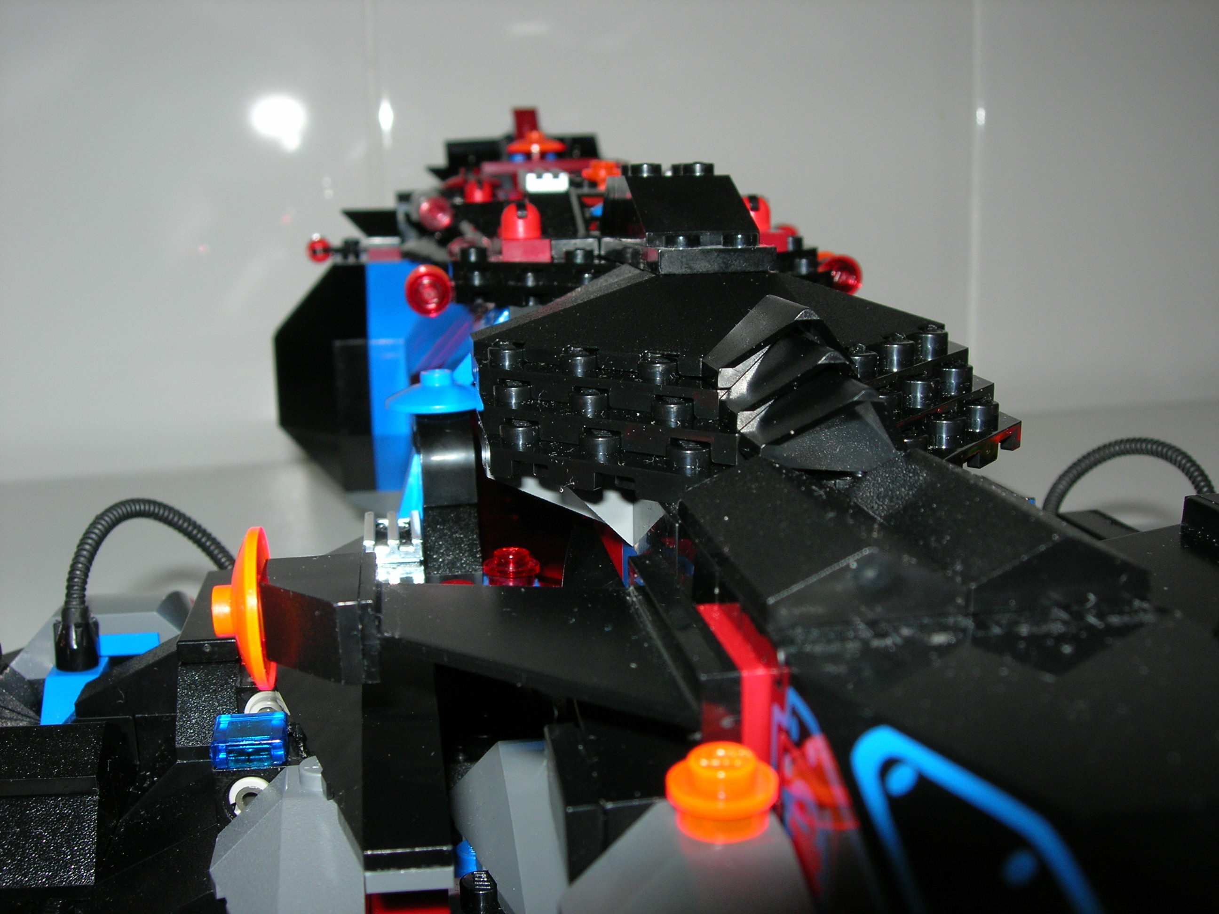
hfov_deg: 49.0
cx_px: 610
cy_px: 457
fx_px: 1338
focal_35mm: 38
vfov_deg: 37.7
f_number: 4.8
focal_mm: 7.8
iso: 64
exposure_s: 1/60.1
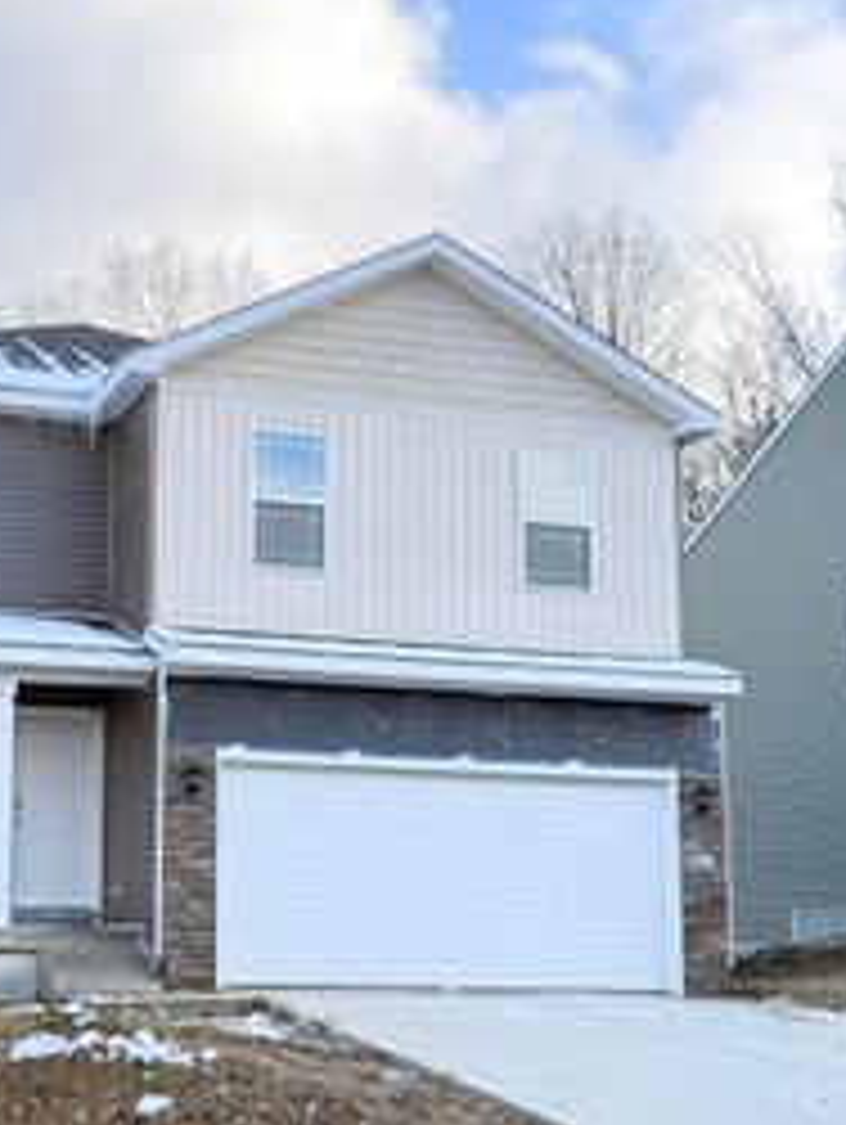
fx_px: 1561
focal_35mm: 48
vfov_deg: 39.6
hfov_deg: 29.7
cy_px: 574
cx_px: 189
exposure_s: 1/750
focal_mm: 6.76
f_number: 1.78
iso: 100
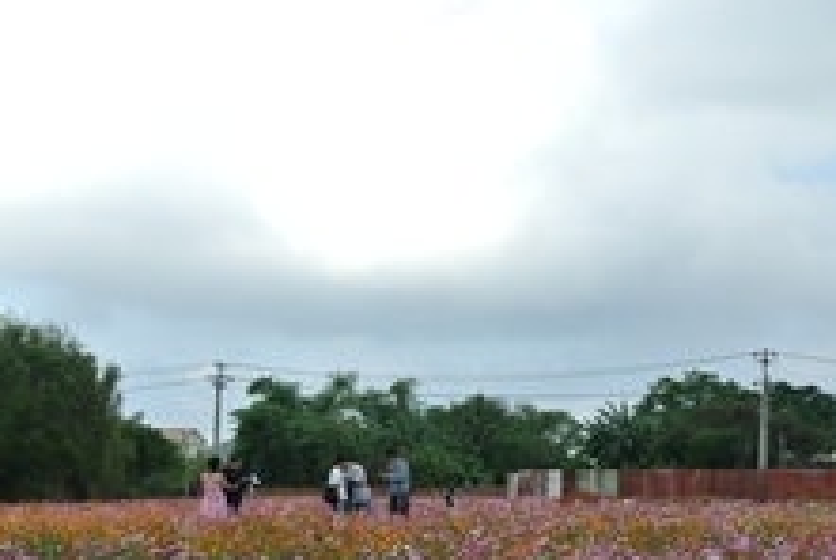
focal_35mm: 61
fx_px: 1418
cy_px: 558
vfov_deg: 21.5
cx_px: 371
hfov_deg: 32.8
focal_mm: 10
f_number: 4.5
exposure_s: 1/500
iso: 100
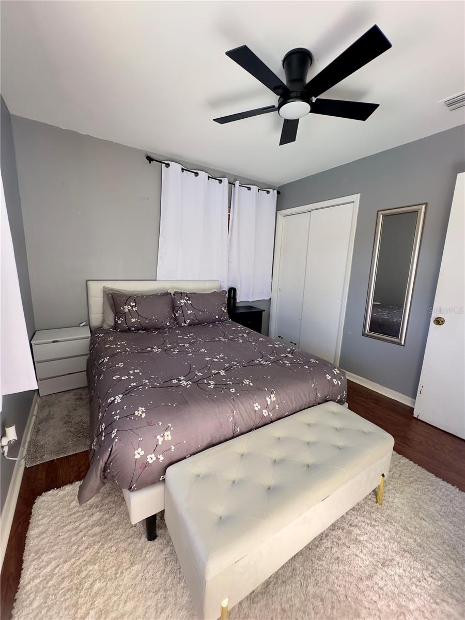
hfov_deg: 85.7
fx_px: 251
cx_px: 232
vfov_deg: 102.1
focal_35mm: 14
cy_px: 310
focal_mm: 2.22
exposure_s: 1/99
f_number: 2.2
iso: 125
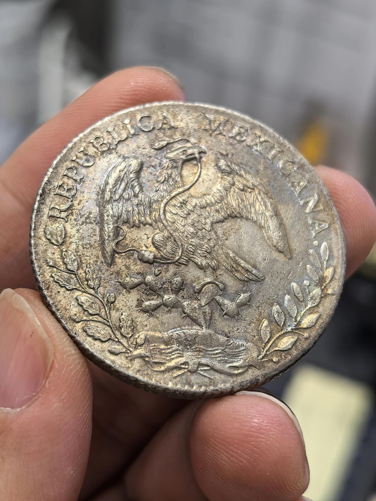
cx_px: 188
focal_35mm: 54
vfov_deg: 35.5
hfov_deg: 27.0
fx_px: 782
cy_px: 250
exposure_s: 1/100
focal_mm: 6.98
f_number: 2
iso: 320
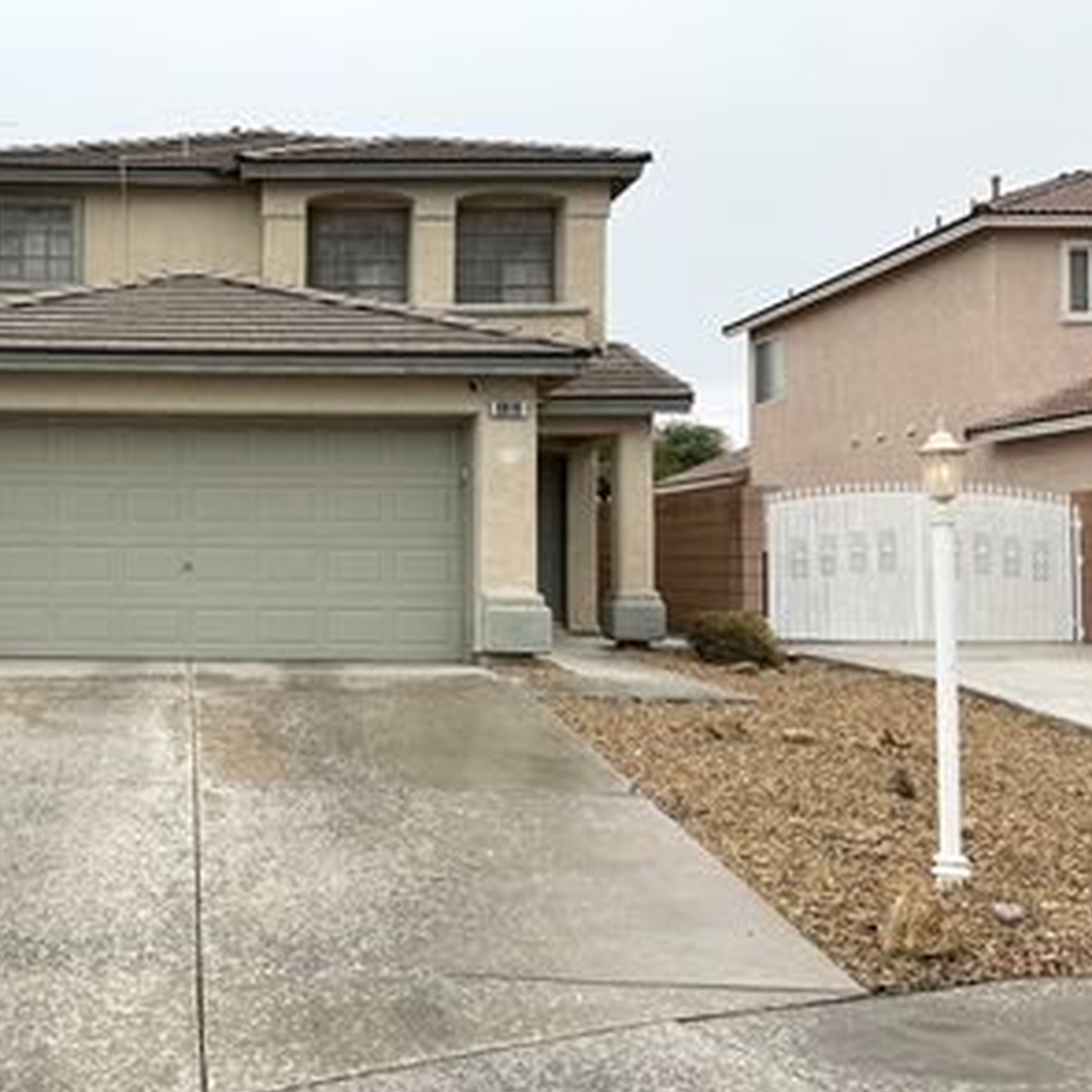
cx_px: 204
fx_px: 1285
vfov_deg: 46.0
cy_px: 505
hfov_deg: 43.7
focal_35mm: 36
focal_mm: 6.76
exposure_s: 1/1770
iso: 80
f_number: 1.78
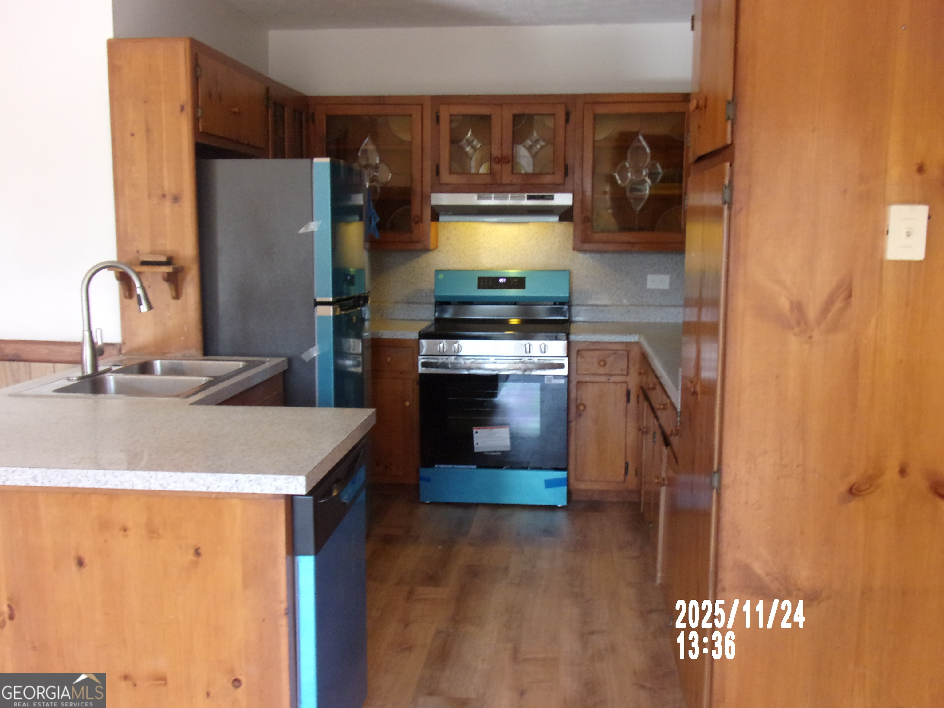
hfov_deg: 55.4
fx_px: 900
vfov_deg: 42.9
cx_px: 472
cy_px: 354
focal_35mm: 33
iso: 200
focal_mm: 5.9
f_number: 3.7
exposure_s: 1/26
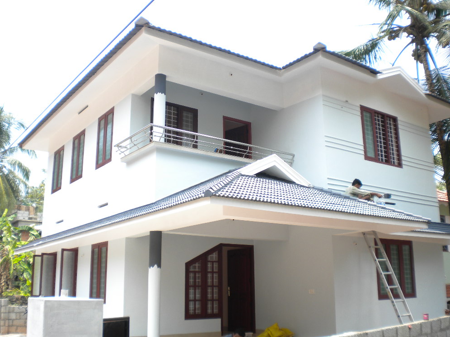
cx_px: 228
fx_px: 468
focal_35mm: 36
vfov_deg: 39.7
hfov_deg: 51.4
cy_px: 172
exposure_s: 1/140
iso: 80
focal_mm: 6.3
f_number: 4.6
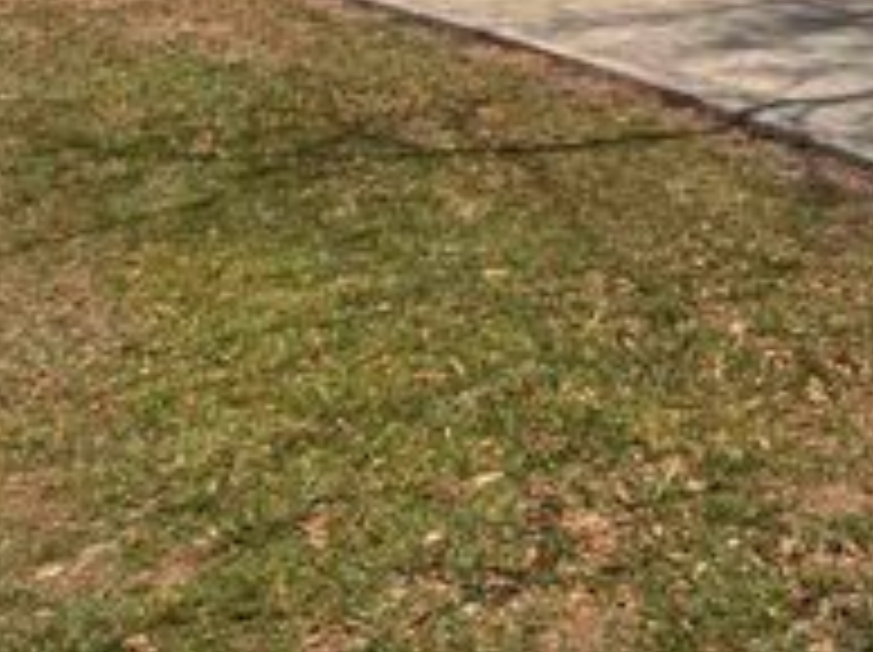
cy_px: -155
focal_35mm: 62
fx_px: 1562
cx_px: 747
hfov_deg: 30.2
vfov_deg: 21.7
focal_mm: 6.76
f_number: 1.78
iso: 80
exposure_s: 1/5814
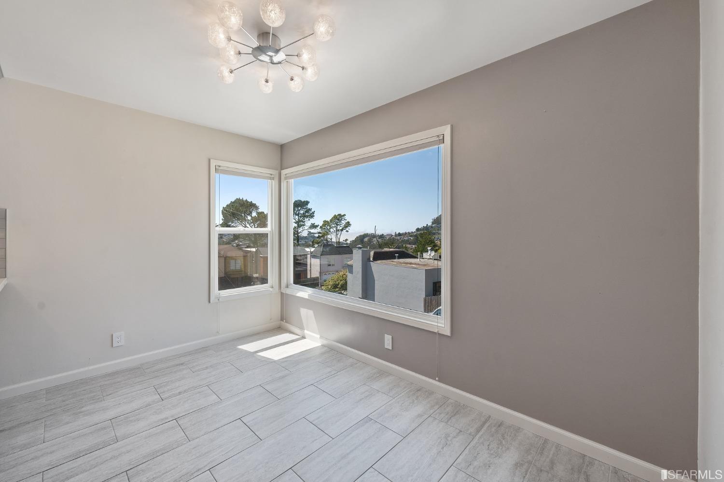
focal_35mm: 14
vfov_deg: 81.2
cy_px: 241
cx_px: 362
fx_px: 281
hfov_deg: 104.3
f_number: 8
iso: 100
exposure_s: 1/40
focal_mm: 14
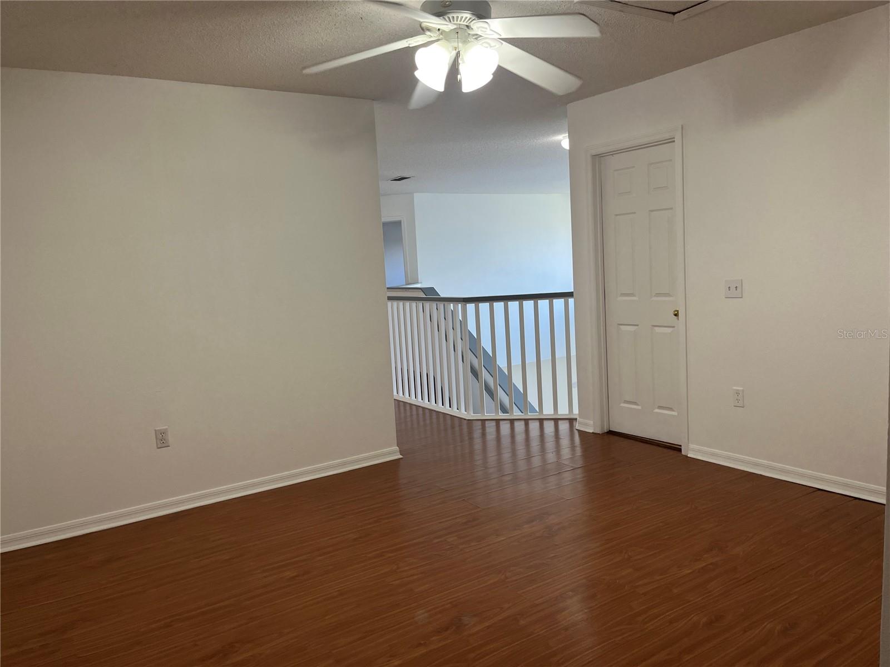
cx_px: 445
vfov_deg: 53.1
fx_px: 668
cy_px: 334
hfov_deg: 67.3
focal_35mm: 26
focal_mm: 5.1
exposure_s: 1/120
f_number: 1.6
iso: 80
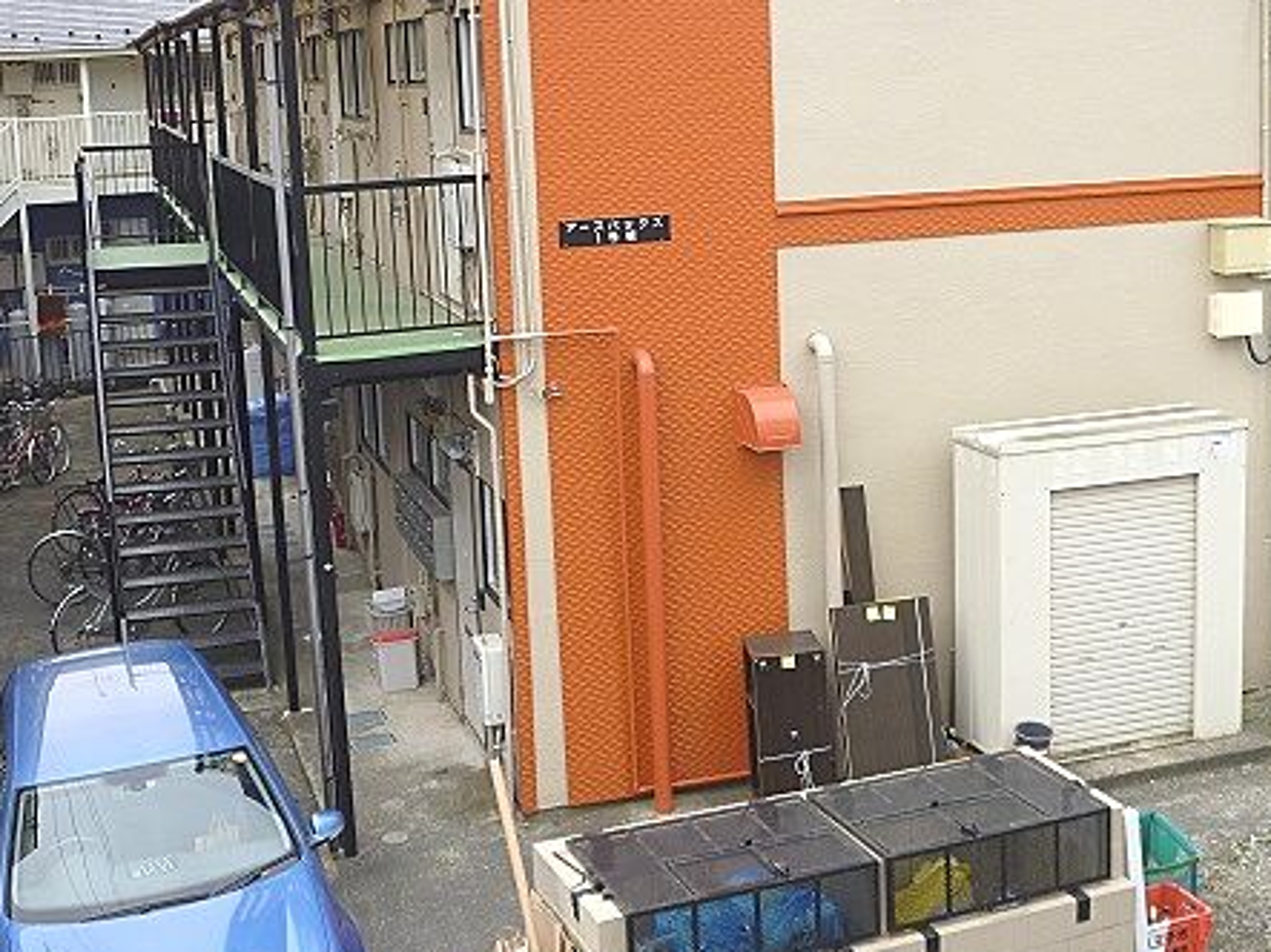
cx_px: 712
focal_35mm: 52
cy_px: 350
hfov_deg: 36.8
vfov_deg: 27.9
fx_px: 1909
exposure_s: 1/100
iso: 80
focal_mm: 6.3
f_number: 3.5
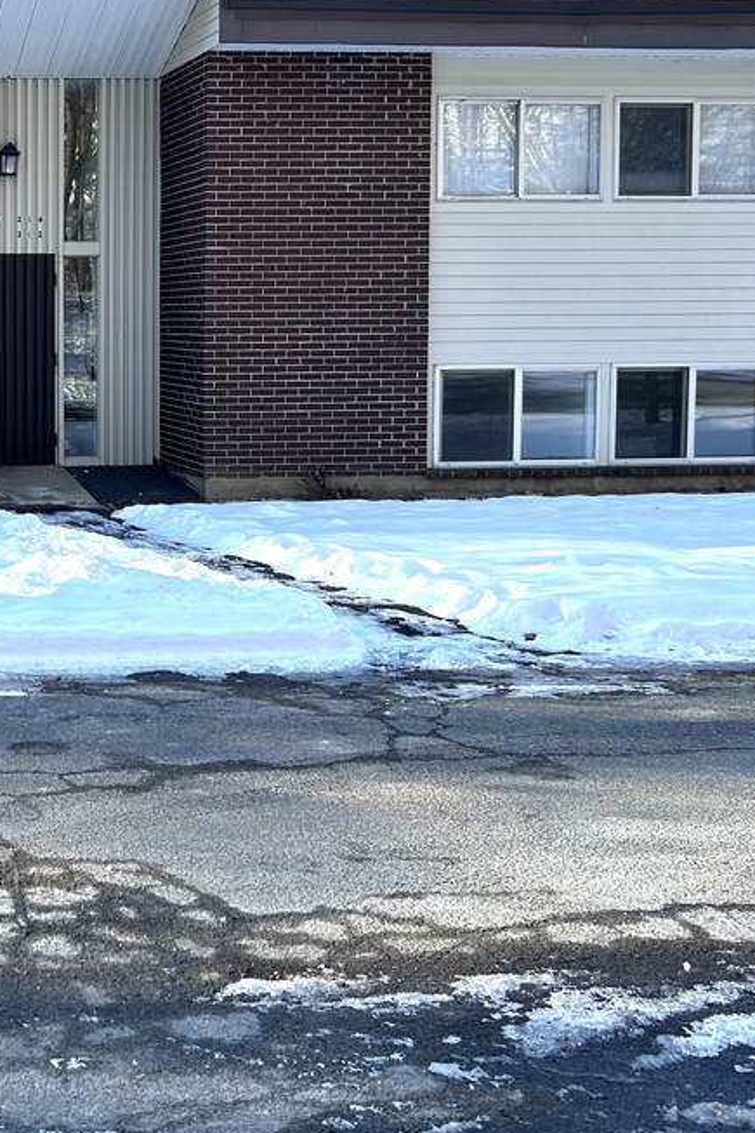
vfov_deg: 37.2
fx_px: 1668
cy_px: 408
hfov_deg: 23.7
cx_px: -108
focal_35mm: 53
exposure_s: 1/1000
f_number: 1.5
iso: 50
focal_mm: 5.7
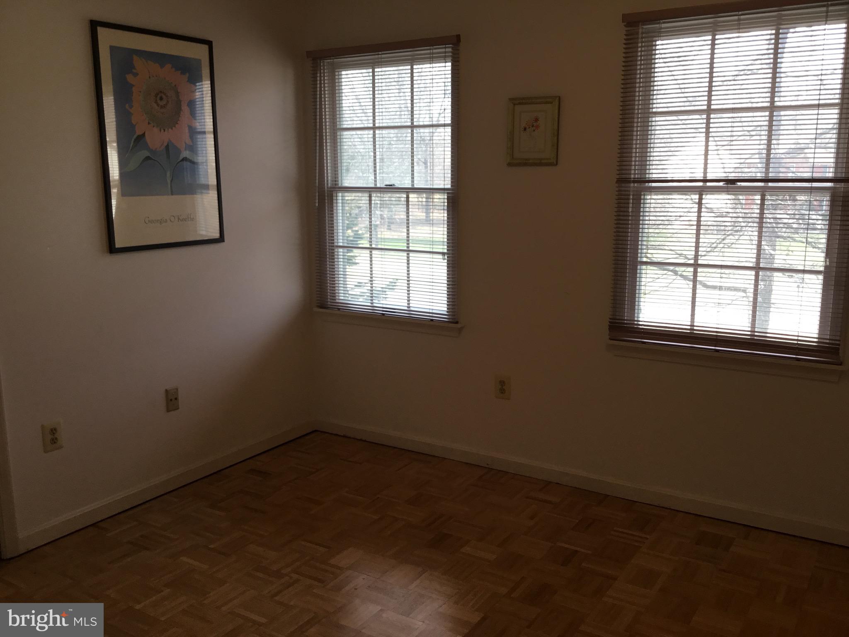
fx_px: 760
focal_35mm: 31
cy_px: 318
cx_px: 424
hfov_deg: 58.4
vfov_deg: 45.4
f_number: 2.4
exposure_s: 1/60
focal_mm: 3.3
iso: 32
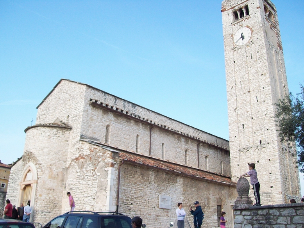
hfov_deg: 50.1
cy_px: 112
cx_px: 154
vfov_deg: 38.7
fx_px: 325
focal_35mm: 37
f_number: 2.7
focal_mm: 6
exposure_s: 1/419
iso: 80
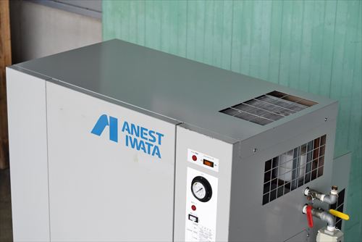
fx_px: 830
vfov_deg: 16.6
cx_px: 181
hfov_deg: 24.6
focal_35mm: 82
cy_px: 121
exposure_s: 1/400
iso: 1250
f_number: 6.3
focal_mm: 55
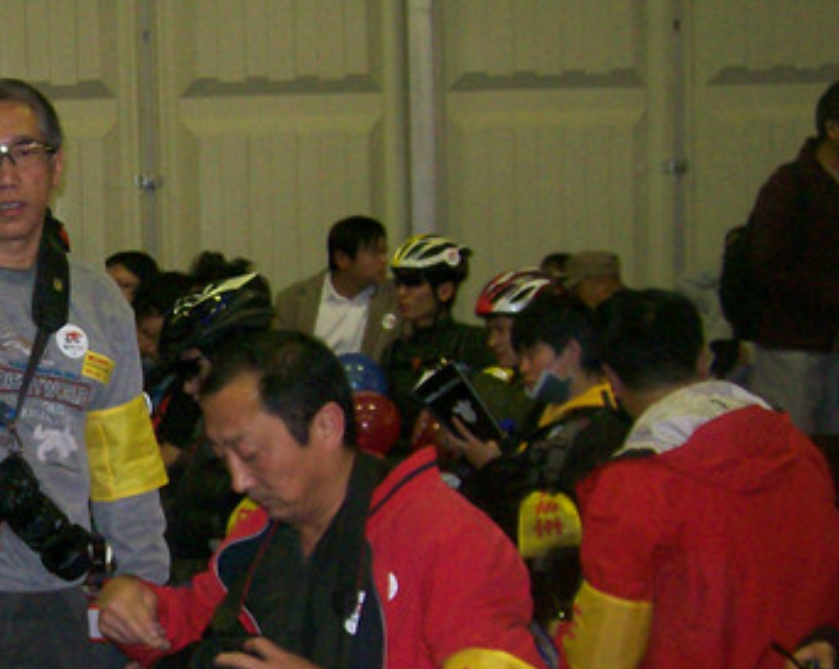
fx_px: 1985
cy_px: 468
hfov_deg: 22.4
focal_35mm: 80
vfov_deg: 19.1
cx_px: -98
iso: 200
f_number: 2.8
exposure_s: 1/64
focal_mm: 5.8
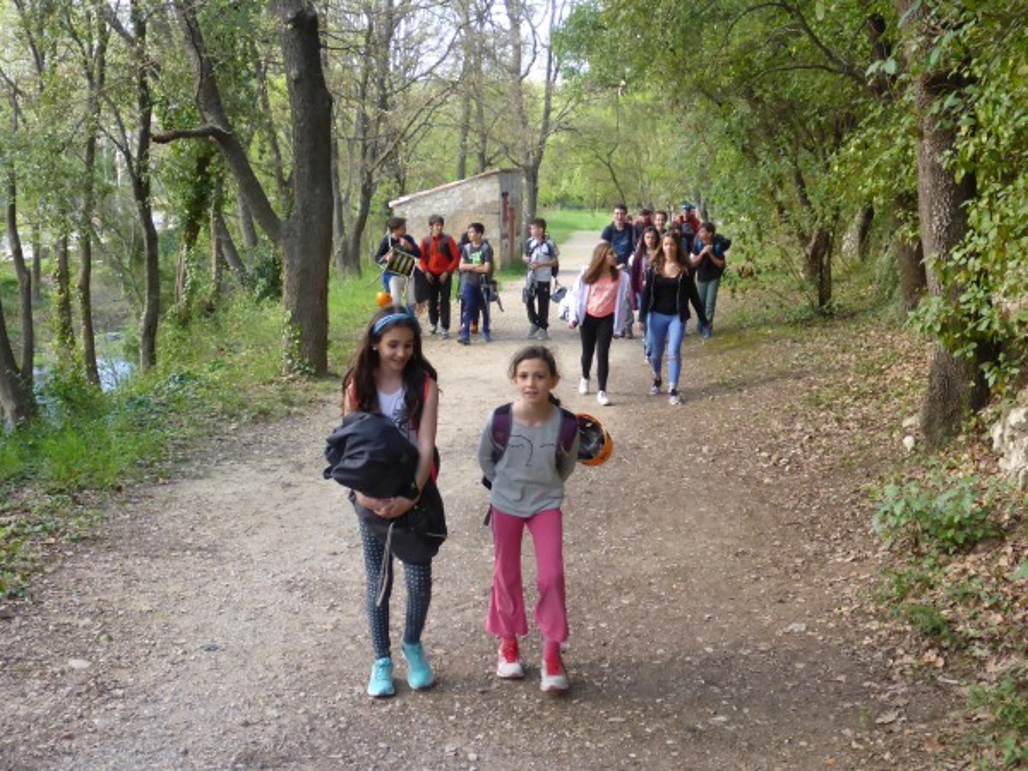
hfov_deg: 40.4
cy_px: 386
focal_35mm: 47
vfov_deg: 30.9
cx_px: 514
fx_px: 1396
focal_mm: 8.4
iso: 400
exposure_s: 1/100
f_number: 4.5
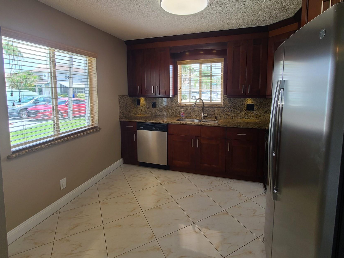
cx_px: 174
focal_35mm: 16
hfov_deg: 94.5
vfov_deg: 77.2
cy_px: 103
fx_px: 159
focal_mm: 2.2
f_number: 2.2
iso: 64
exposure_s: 1/120
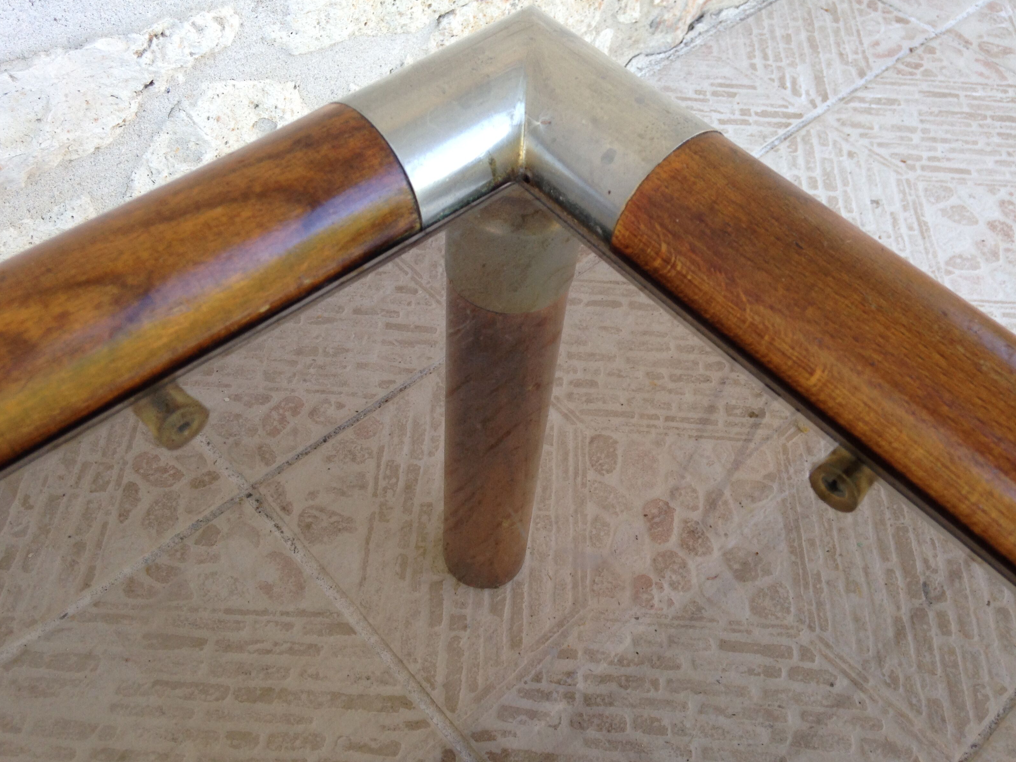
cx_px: 495
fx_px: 998
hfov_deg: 54.0
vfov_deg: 41.8
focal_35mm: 34
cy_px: 390
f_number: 2.4
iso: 50
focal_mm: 4.12
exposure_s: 1/60
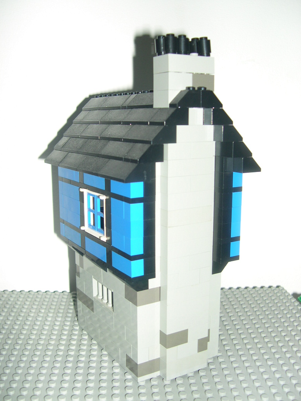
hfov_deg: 37.7
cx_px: 150
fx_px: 441
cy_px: 200
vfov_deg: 49.0
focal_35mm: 38
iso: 100
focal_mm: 8
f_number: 2.8
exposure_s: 1/60
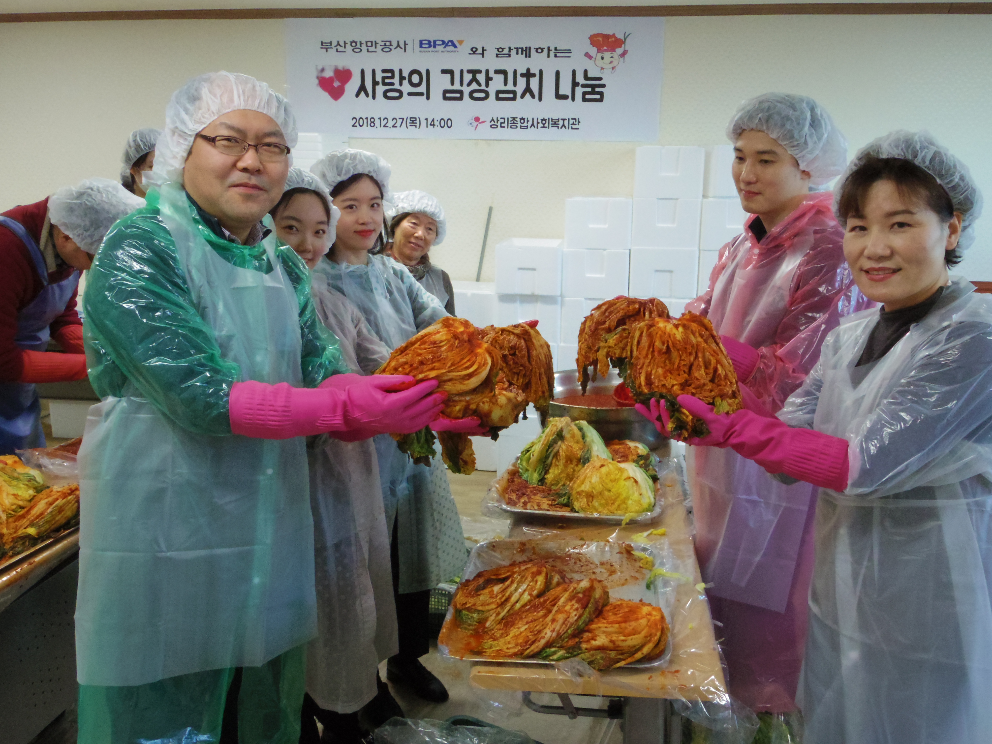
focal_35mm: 31
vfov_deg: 45.4
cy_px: 372
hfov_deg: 58.4
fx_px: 888
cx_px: 496
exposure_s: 1/30
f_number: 8
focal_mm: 6.8
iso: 1600
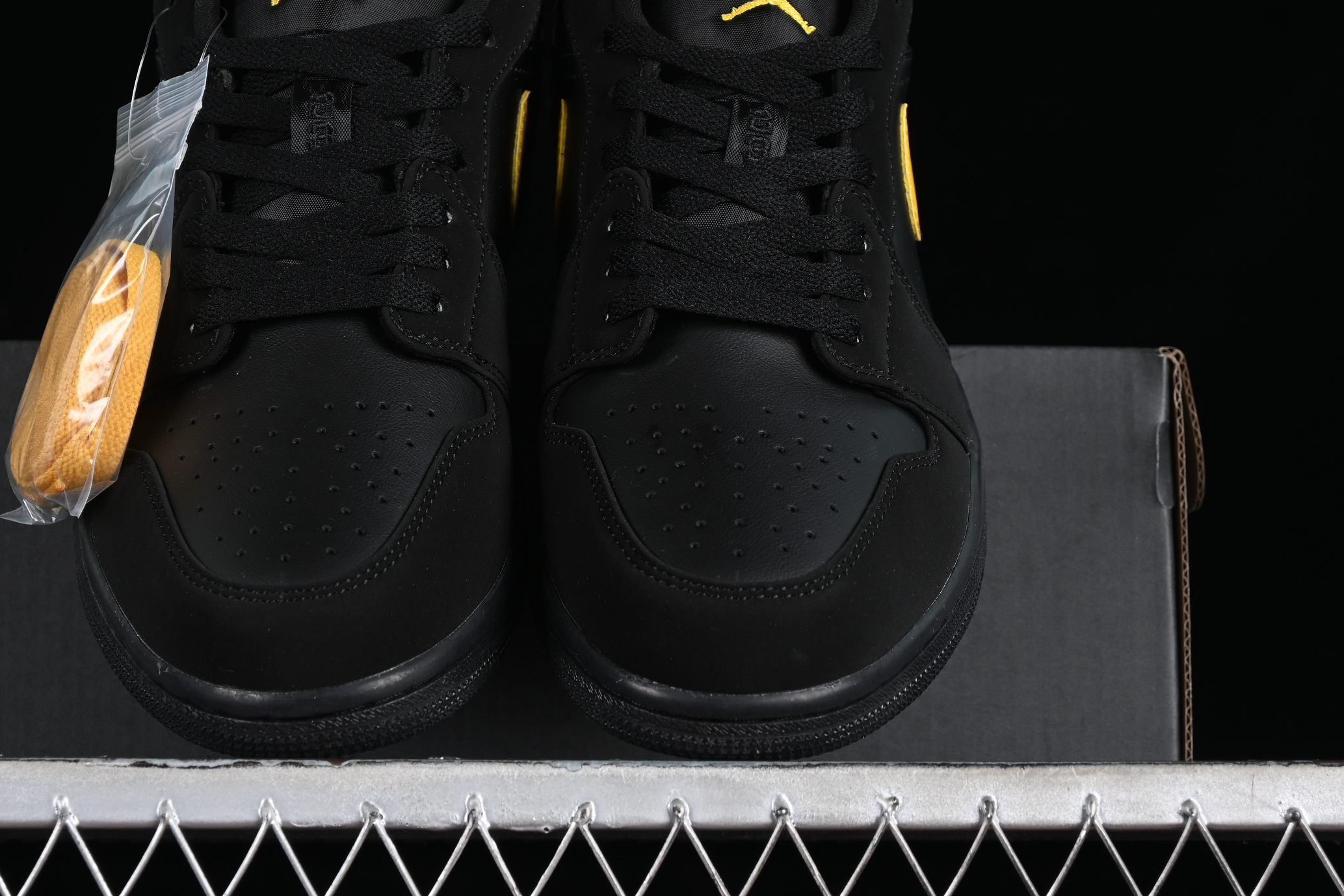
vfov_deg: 13.5
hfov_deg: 20.2
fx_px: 3770
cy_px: 392
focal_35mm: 101
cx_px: 544
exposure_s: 1/50
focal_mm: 50
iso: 160
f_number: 6.3
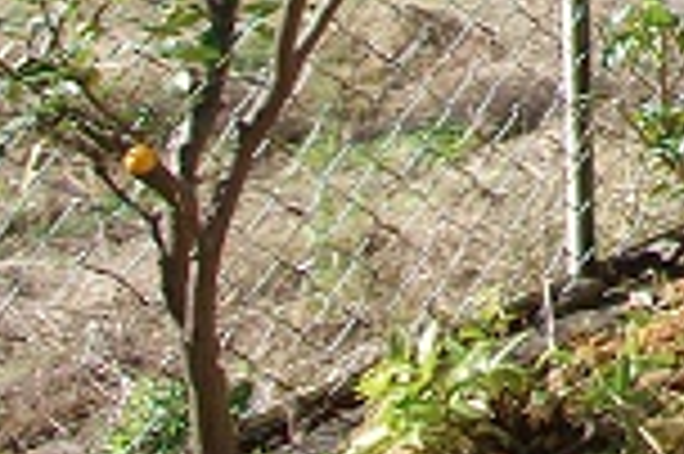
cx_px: 1422
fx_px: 1727
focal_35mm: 91
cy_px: -420
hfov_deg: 16.3
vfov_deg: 13.2
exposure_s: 1/200
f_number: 7.1
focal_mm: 10
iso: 100
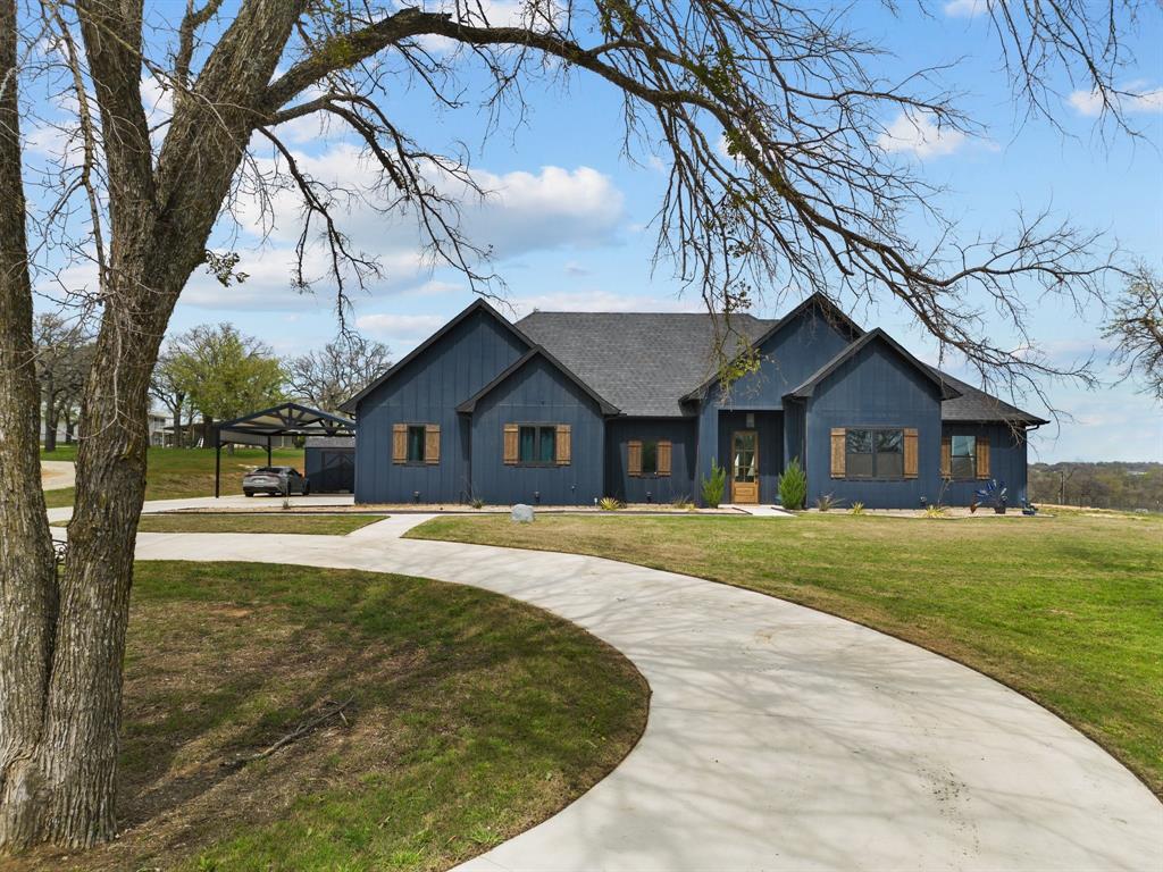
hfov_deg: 71.6
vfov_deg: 56.8
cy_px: 436
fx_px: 806
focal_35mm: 24
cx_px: 582
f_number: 1.7
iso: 100
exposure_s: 1/1500
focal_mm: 6.72
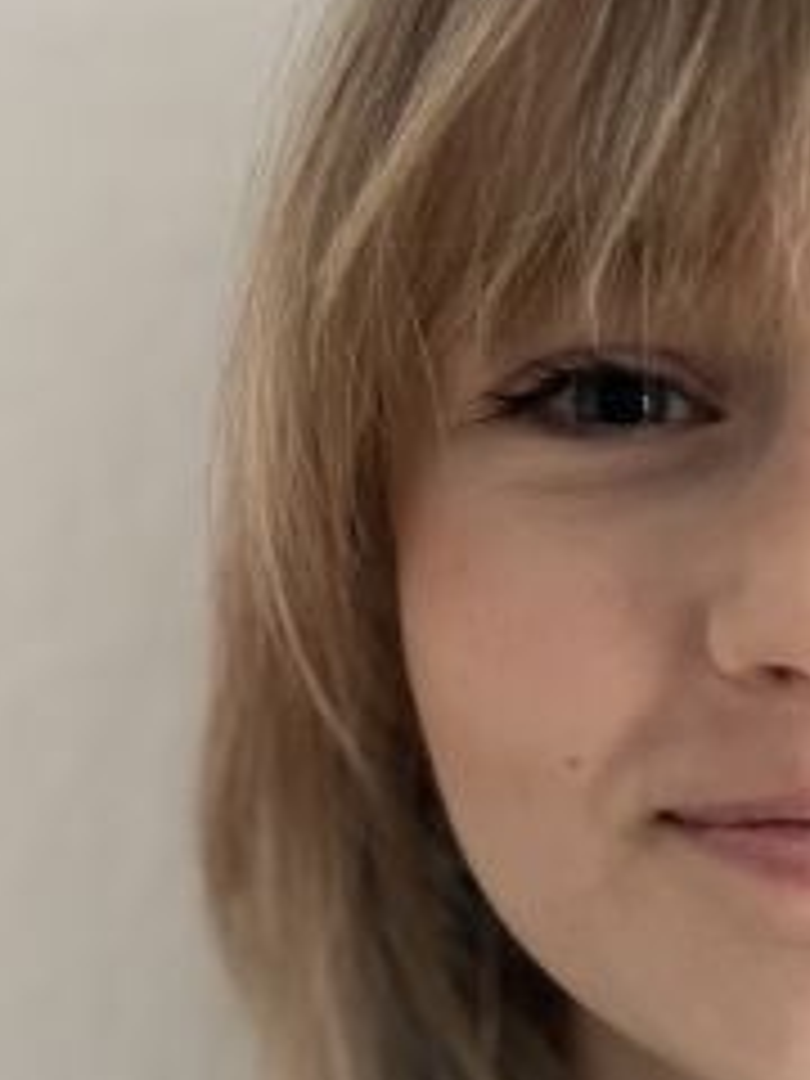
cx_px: 904
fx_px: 2028
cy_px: 734
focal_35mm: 65
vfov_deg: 29.6
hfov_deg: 21.4
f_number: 1.5
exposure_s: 1/60
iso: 400
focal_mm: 5.7
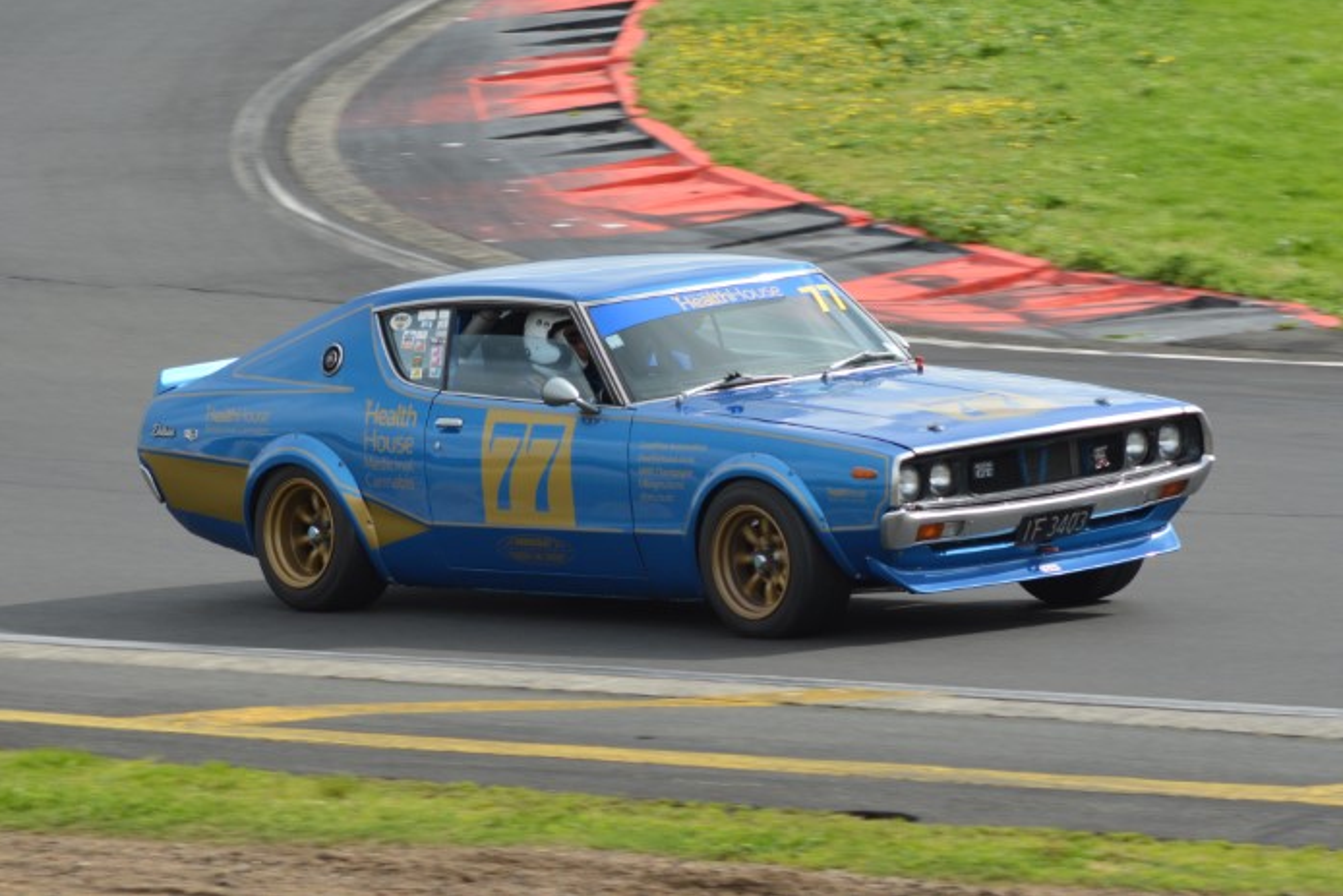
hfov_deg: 8.8
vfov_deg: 5.9
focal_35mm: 235
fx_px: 8750
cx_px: 675
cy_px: 446
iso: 400
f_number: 10
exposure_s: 1/500
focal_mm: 155
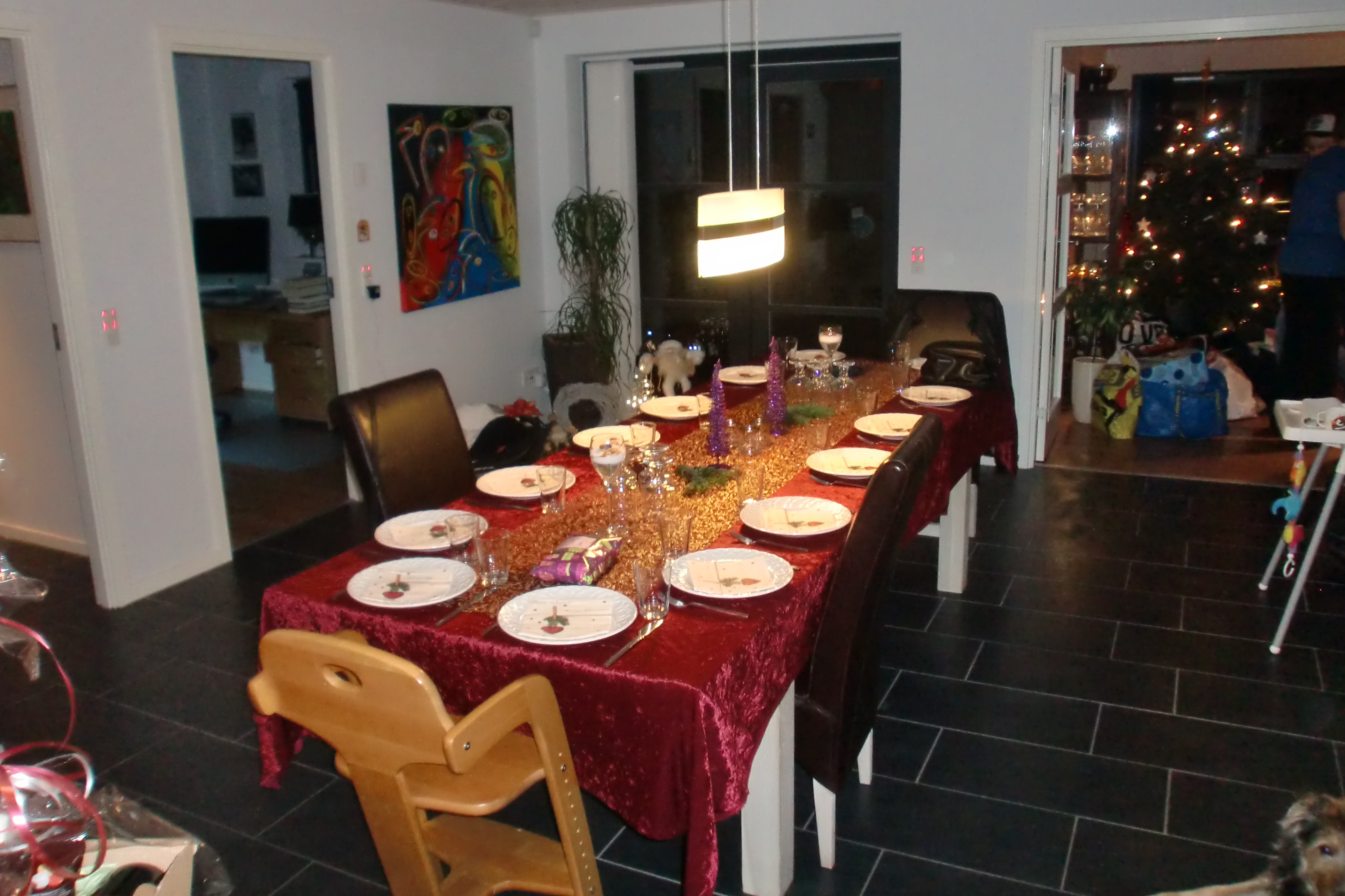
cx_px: 668
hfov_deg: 65.5
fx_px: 1046
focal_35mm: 28
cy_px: 413
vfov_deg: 46.4
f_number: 2.6
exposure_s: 1/40
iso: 400
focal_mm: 4.65
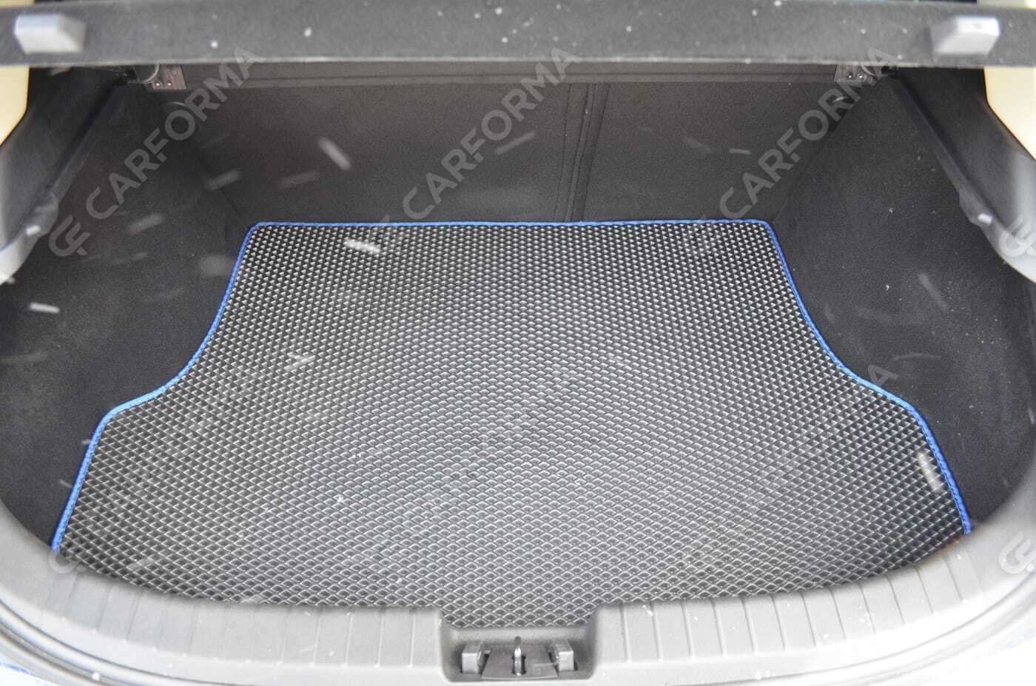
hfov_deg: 67.5
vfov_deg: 47.7
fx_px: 775
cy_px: 343
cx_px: 518
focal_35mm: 27
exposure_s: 1/30
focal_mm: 18
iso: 1000
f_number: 3.5
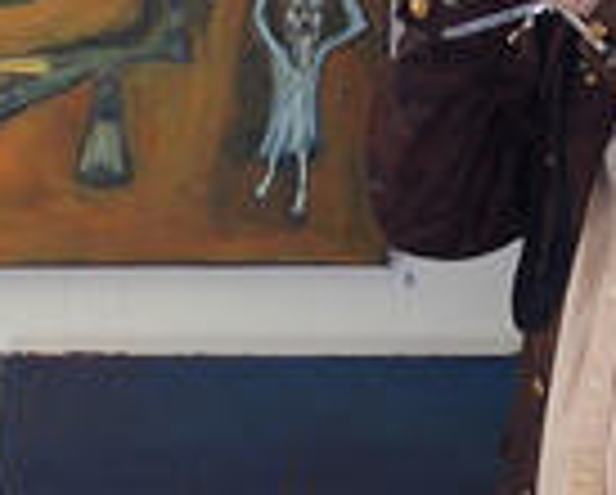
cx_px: 441
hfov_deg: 11.2
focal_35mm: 171
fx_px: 3122
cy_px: -9
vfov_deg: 9.0
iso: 200
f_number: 2.8
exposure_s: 1/60
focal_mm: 10.8
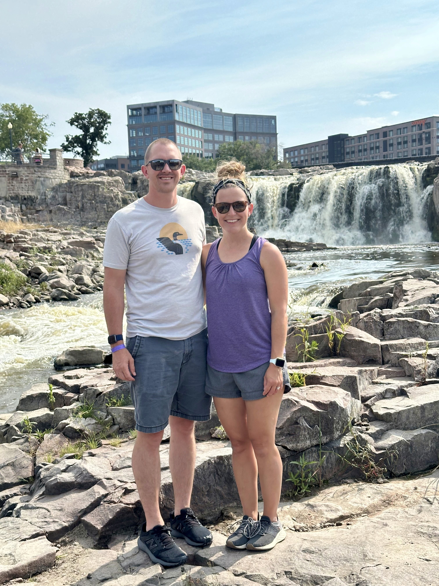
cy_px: 293
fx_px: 812
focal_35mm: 48
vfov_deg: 39.7
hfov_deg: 30.3
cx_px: 220
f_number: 1.78
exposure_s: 1/4367
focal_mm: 6.86
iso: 64
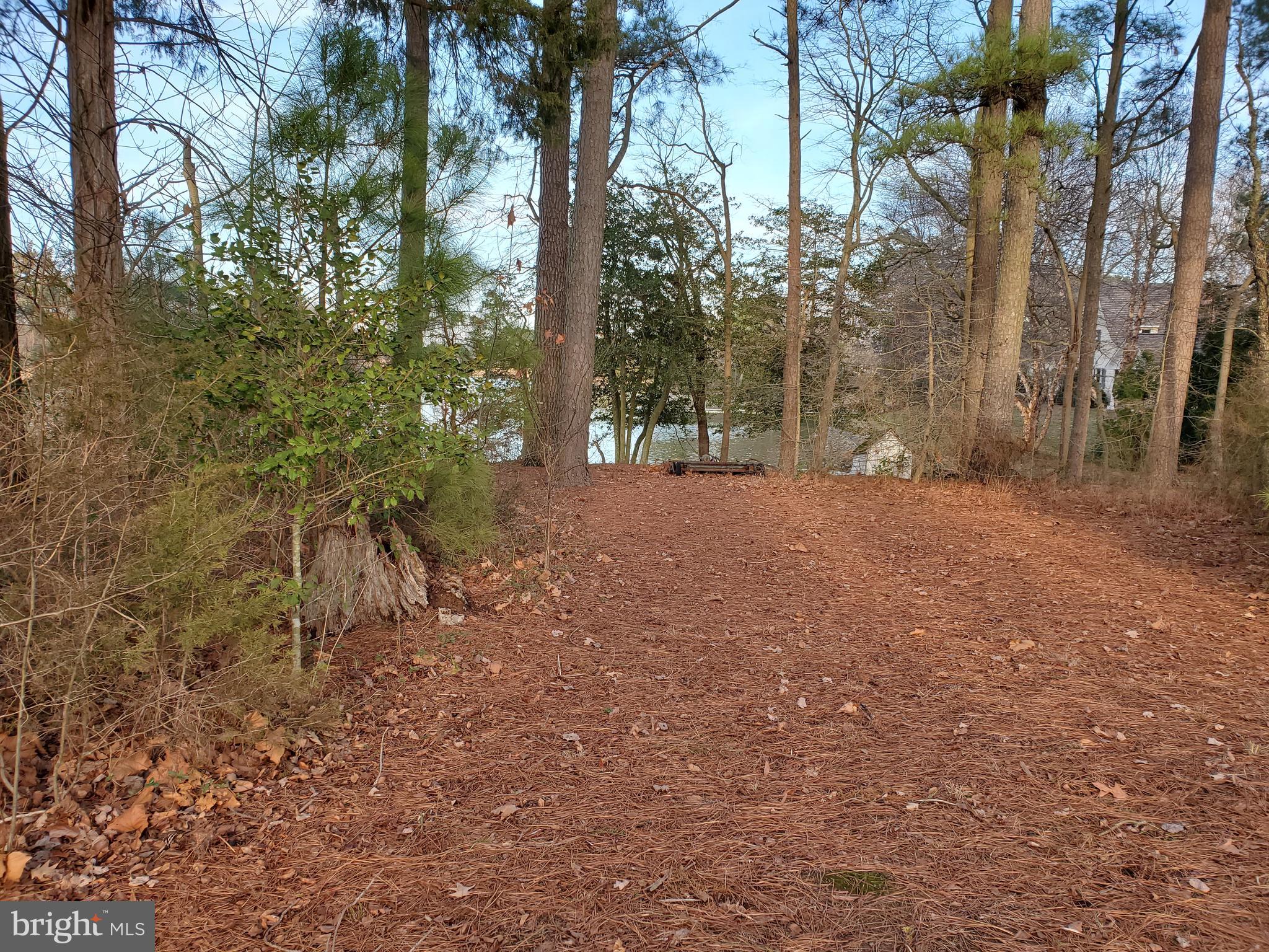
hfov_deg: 67.3
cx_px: 634
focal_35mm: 26
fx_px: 953
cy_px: 476
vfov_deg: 53.1
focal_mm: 4.3
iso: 50
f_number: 2.4
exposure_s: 1/287
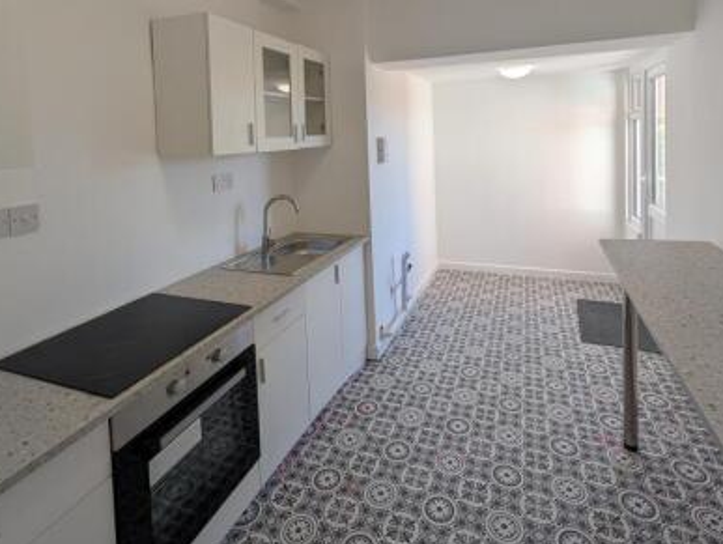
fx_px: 376
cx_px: 379
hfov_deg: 87.6
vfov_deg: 68.3
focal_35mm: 18
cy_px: 154
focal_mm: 2.02
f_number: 1.7
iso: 76
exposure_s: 1/258
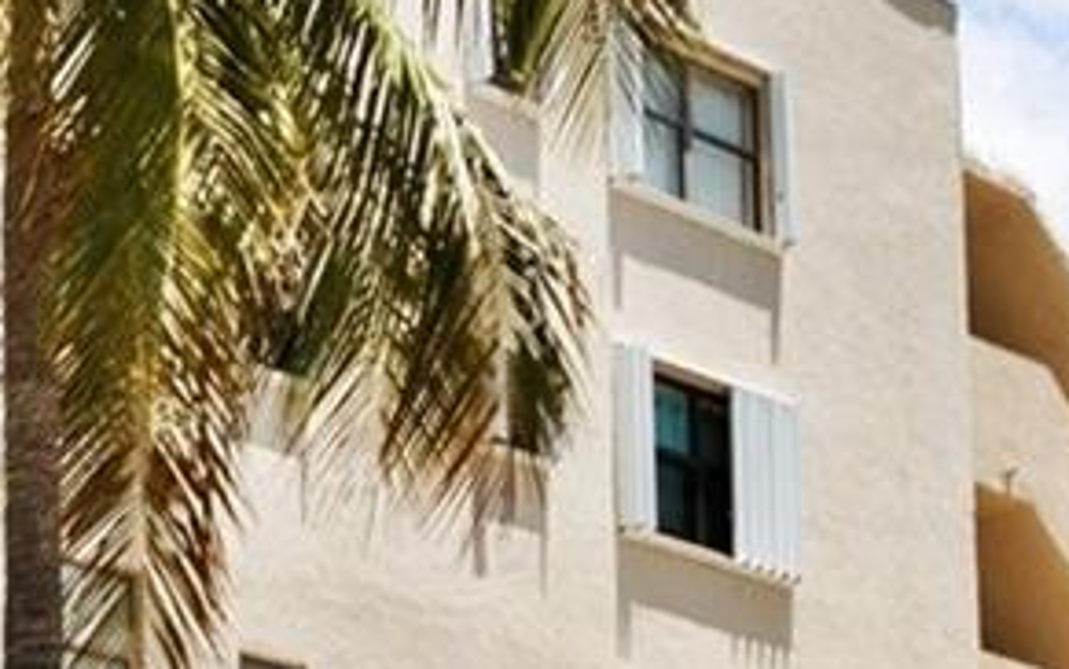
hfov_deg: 17.0
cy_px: 1294
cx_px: -845
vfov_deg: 11.7
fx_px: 2943
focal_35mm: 101
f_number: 8
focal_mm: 12
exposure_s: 1/800
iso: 200
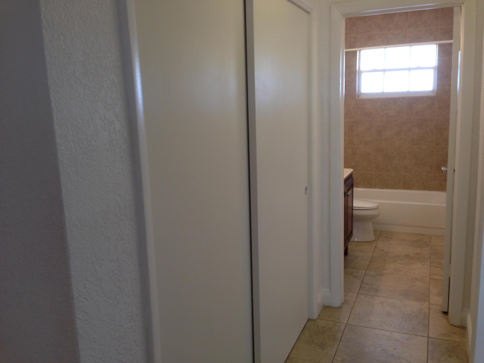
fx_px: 461
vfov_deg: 42.9
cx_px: 242
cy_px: 182
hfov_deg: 55.4
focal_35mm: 33
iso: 50
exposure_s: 1/30
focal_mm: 4.12
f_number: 2.4
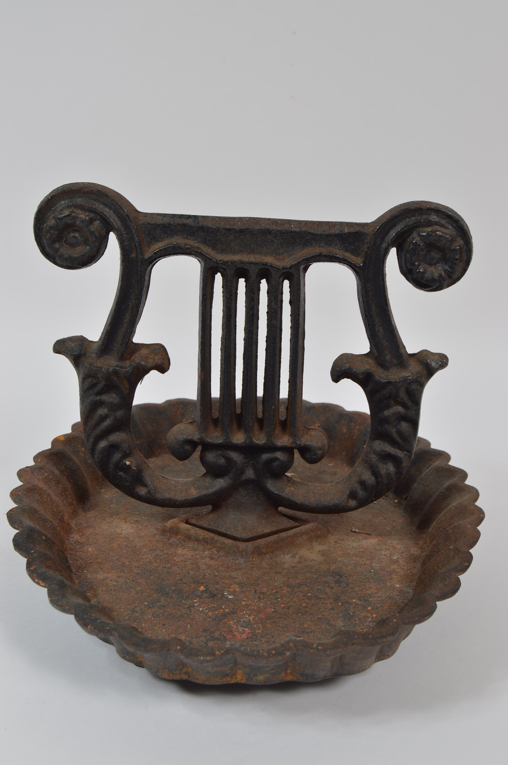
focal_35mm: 52
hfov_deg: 25.7
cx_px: 254
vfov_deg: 37.9
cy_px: 382
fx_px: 1113
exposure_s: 1/80
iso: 100
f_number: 9
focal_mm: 35
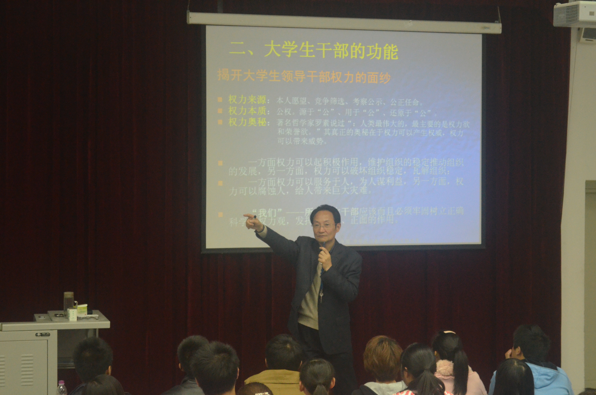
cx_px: 298
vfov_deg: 16.5
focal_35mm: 82
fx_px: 1363
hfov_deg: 24.7
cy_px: 198
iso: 3200
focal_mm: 55
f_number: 5.6
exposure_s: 1/30
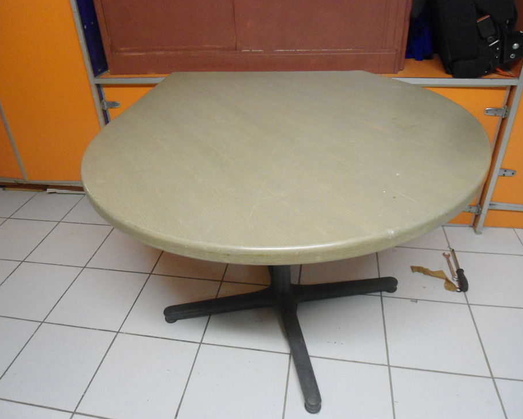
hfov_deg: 62.2
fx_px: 433
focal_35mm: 28
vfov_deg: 51.5
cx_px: 256
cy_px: 216
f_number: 2.8
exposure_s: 1/30
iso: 400
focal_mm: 4.7
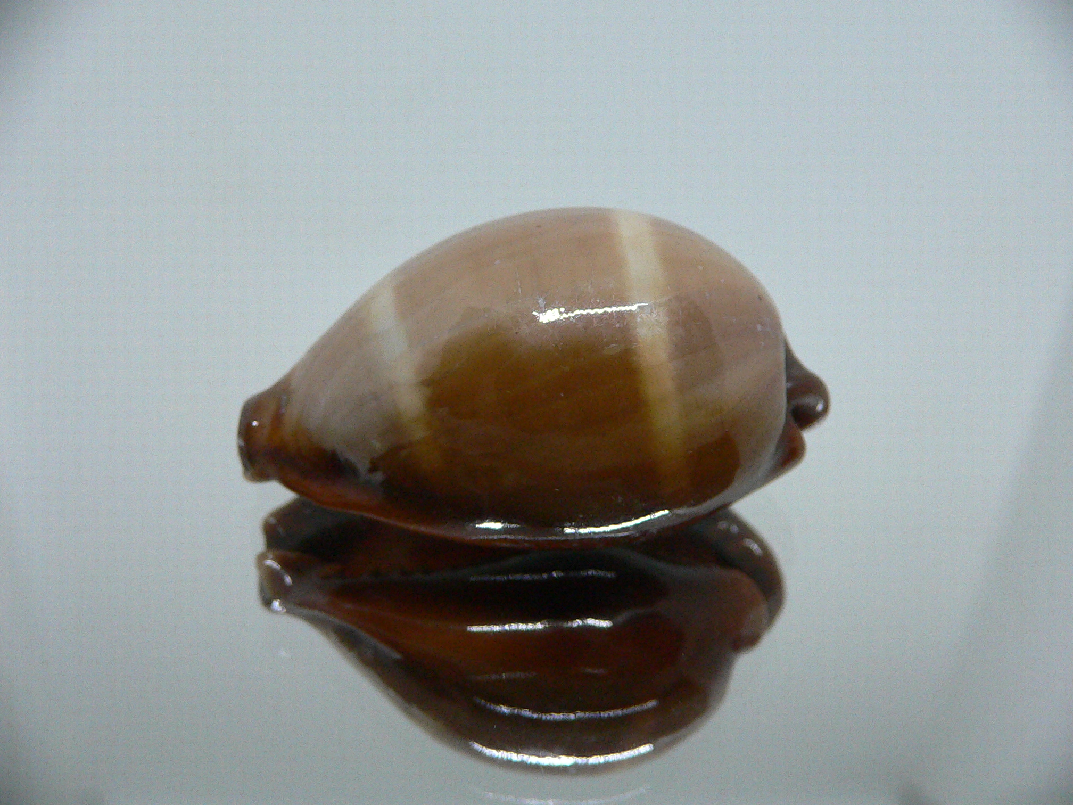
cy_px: 402
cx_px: 536
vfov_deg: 40.7
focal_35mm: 35
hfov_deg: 52.6
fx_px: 1085
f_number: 2.8
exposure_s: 1/50
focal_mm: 4.6
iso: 200
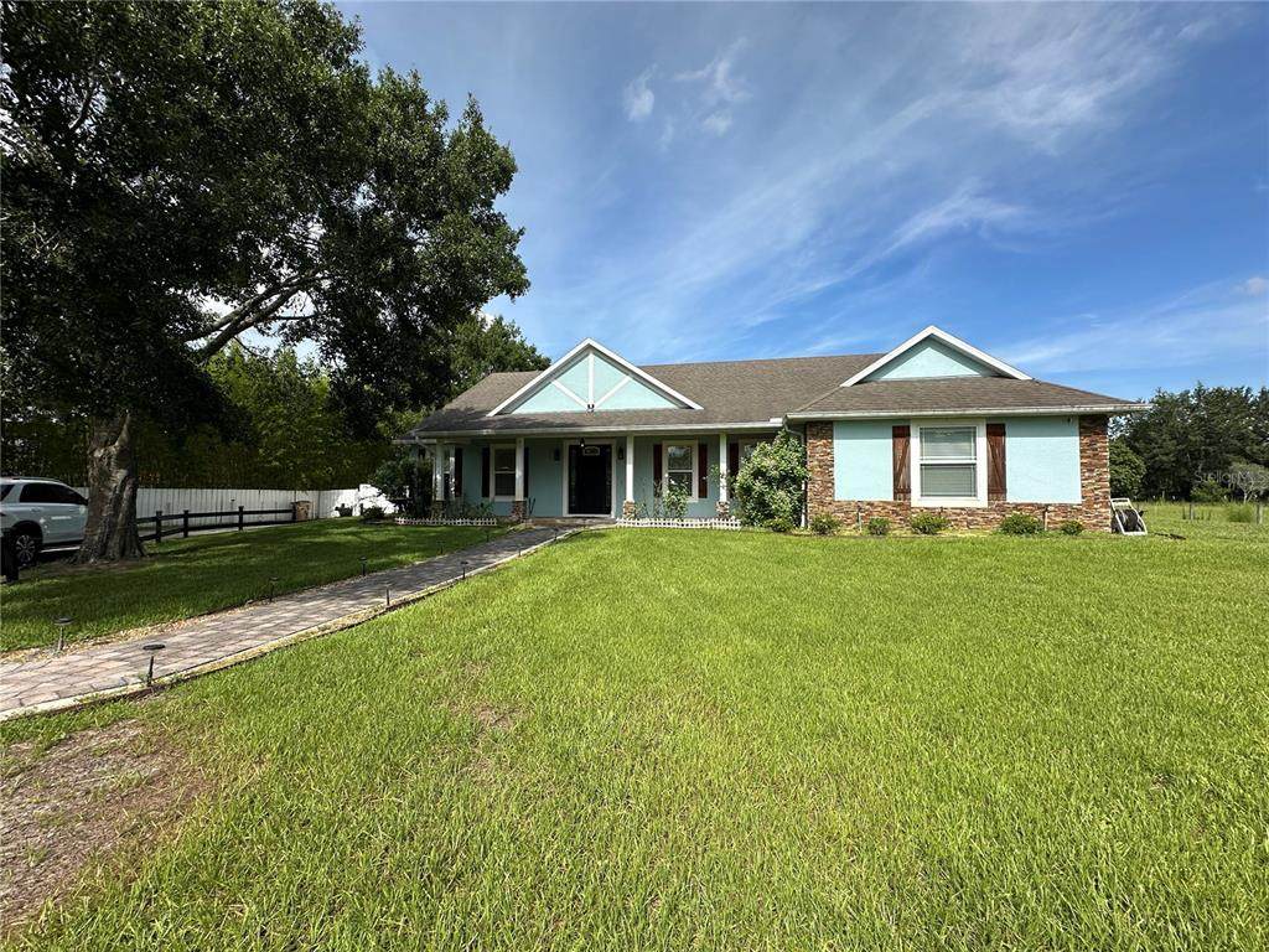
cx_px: 634
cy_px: 476
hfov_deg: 102.1
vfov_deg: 85.7
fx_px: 513
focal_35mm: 14
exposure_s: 1/1453
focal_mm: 2.22
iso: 40
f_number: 2.2
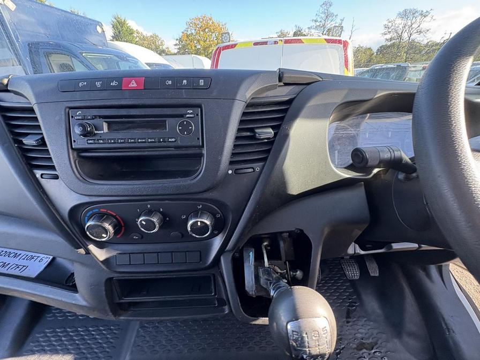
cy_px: 180
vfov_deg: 85.7
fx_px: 194
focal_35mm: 14
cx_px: 240
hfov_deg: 102.1
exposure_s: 1/99
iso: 100
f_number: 2.2
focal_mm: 2.22
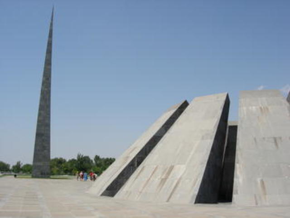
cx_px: 145
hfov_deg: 49.0
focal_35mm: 38
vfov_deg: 37.7
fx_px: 318
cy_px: 109
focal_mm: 7.8
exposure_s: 1/912
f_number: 4.8
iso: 64
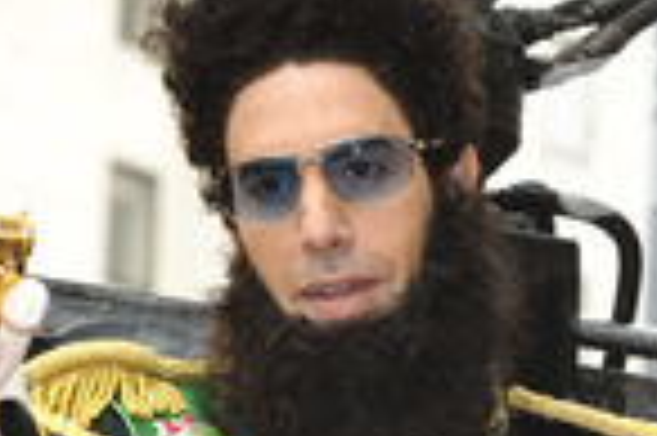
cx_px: 362
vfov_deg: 4.1
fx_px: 6016
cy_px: 787
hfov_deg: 6.3
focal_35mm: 330
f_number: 5
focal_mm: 80
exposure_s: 1/200
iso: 640
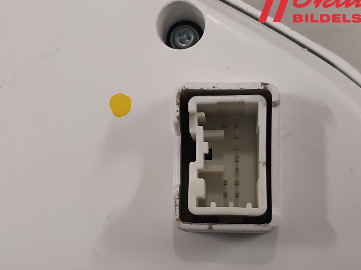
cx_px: 153
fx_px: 396
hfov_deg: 48.8
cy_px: 176
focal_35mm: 38
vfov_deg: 37.4
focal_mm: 3.93
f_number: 1.7
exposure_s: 1/50
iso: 125
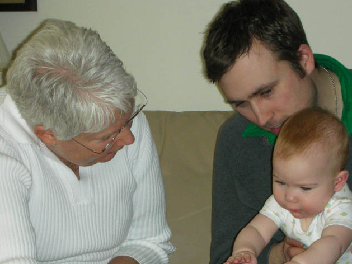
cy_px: 188
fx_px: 1180
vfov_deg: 12.7
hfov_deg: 16.9
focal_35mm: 116
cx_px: 225
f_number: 4.4
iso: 200
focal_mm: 12.2
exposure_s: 1/120
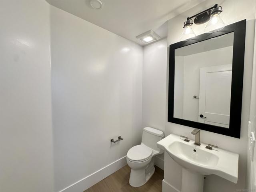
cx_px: 128
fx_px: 104
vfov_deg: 85.7
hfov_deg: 102.1
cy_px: 96
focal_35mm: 14
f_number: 2.2
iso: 64
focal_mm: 2.22
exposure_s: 1/120
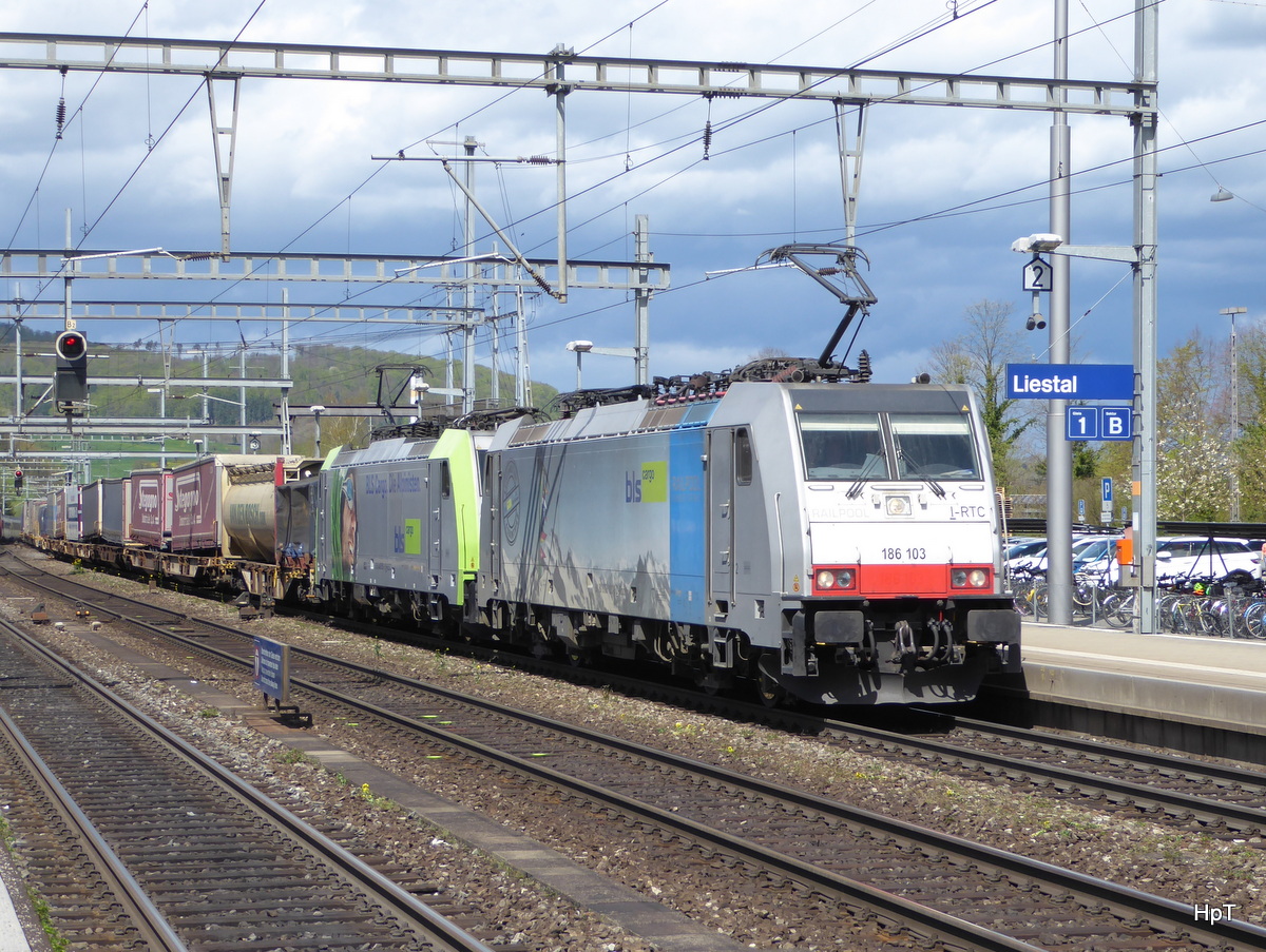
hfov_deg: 24.7
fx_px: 2893
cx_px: 633
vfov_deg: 18.7
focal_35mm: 79
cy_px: 476
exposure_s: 1/400
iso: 80
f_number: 4.6
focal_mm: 13.2
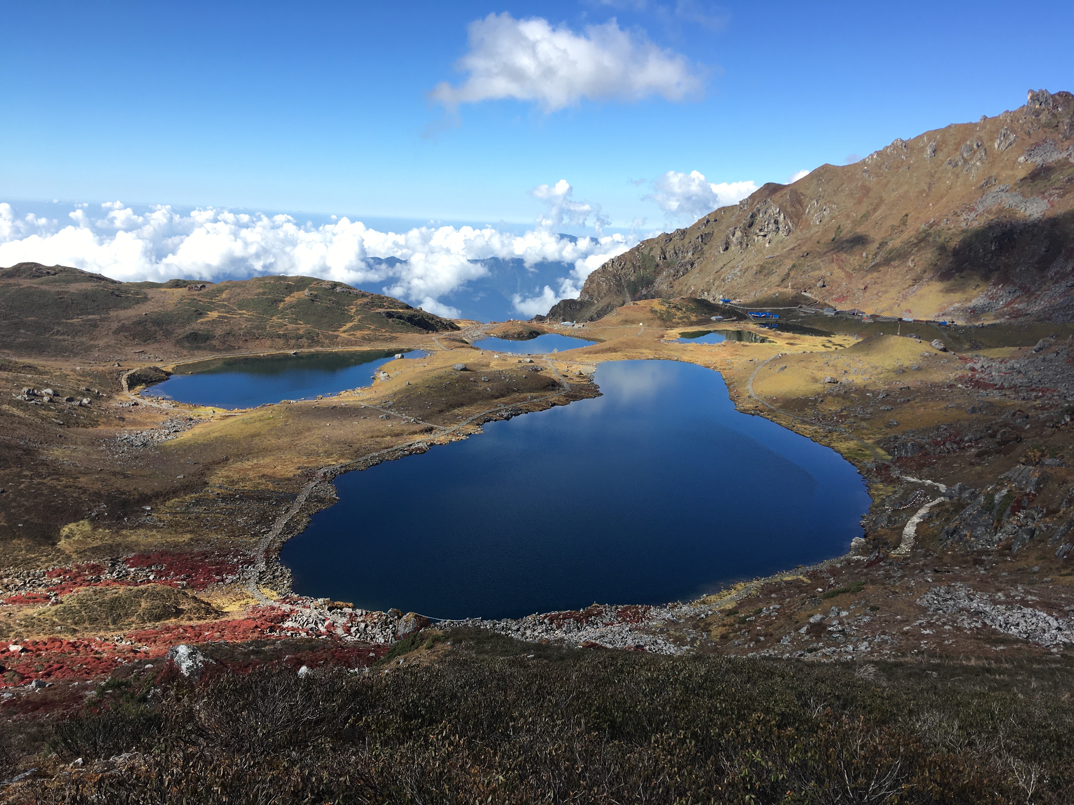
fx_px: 900
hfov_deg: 61.7
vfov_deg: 48.2
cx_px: 537
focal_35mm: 29
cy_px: 402
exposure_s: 1/793
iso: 25
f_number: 2.2
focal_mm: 4.15
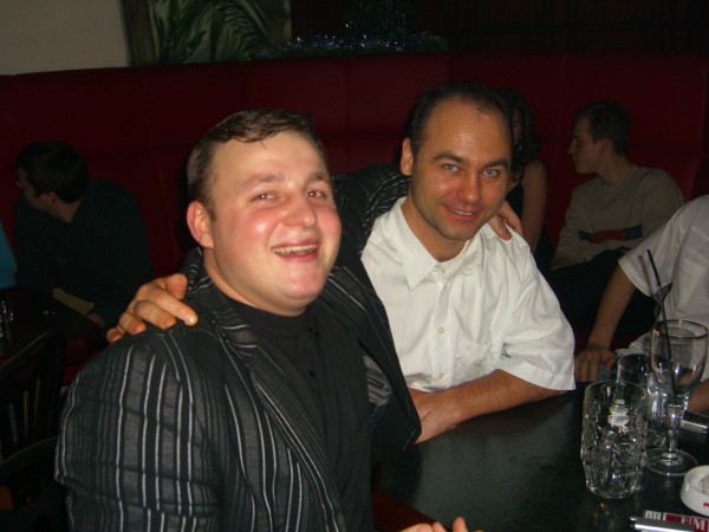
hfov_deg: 49.0
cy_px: 266
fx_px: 778
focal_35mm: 38
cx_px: 354
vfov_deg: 37.7
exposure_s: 1/60
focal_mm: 7.9
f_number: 2.8
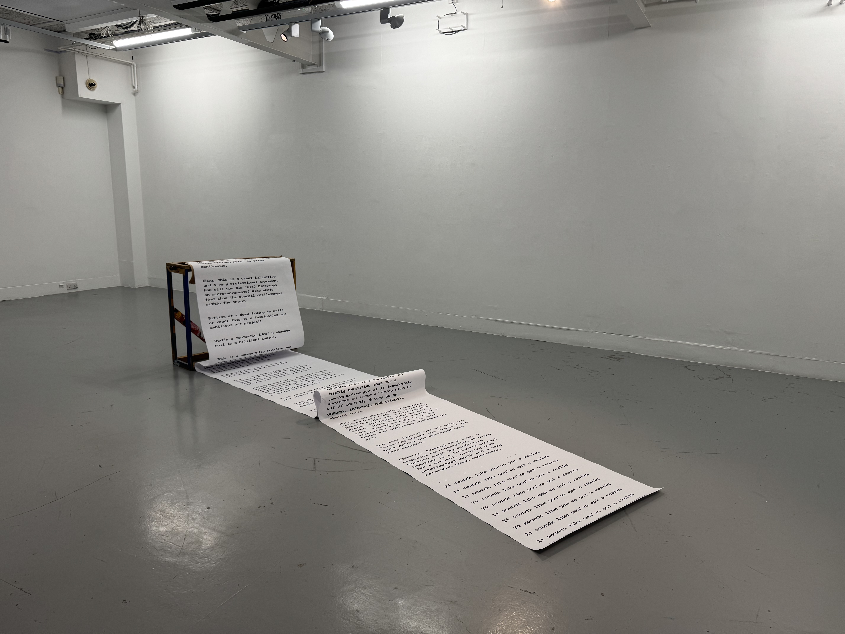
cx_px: 422
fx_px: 586
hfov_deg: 71.6
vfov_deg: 56.8
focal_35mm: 24
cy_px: 317
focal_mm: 6.76
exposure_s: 1/100
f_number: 1.78
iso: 100
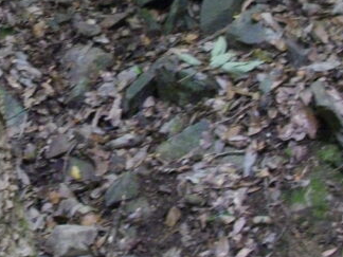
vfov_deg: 12.5
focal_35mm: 117
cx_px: -56
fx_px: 1159
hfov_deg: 16.2
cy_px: 5
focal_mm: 6.2
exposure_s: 1/50
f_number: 2.8
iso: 342
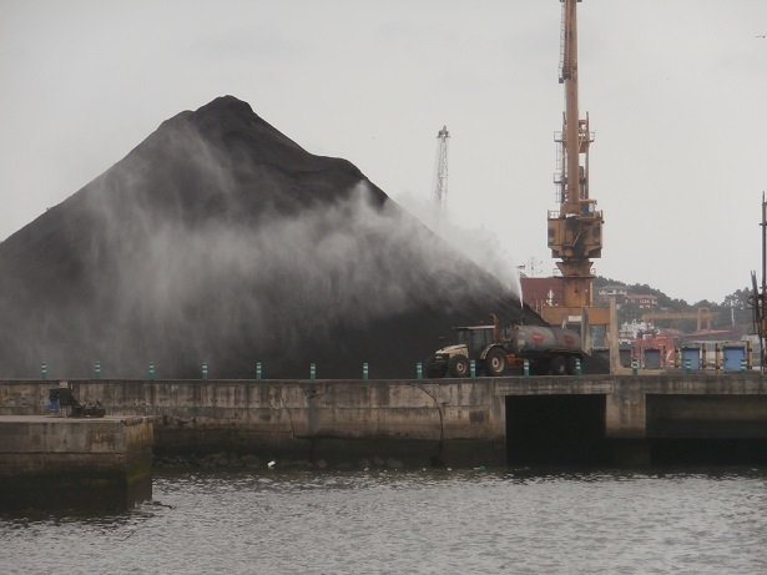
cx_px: 384
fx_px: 3677
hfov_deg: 11.9
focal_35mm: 166
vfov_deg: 8.9
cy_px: 288
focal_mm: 29.39
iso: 100
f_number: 5.8
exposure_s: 1/250
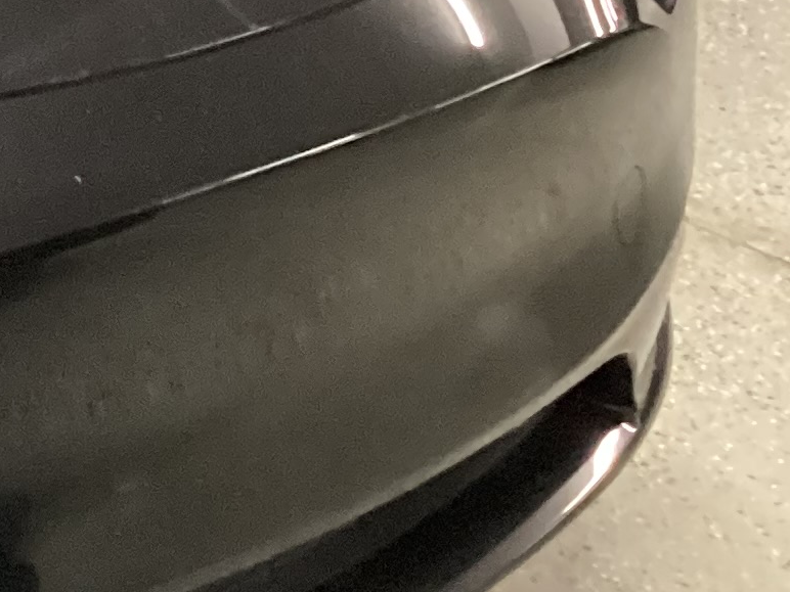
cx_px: -823
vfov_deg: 11.0
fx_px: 2990
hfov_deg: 13.0
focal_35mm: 131
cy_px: -185
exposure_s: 1/40
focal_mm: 3.3
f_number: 2.4
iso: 400
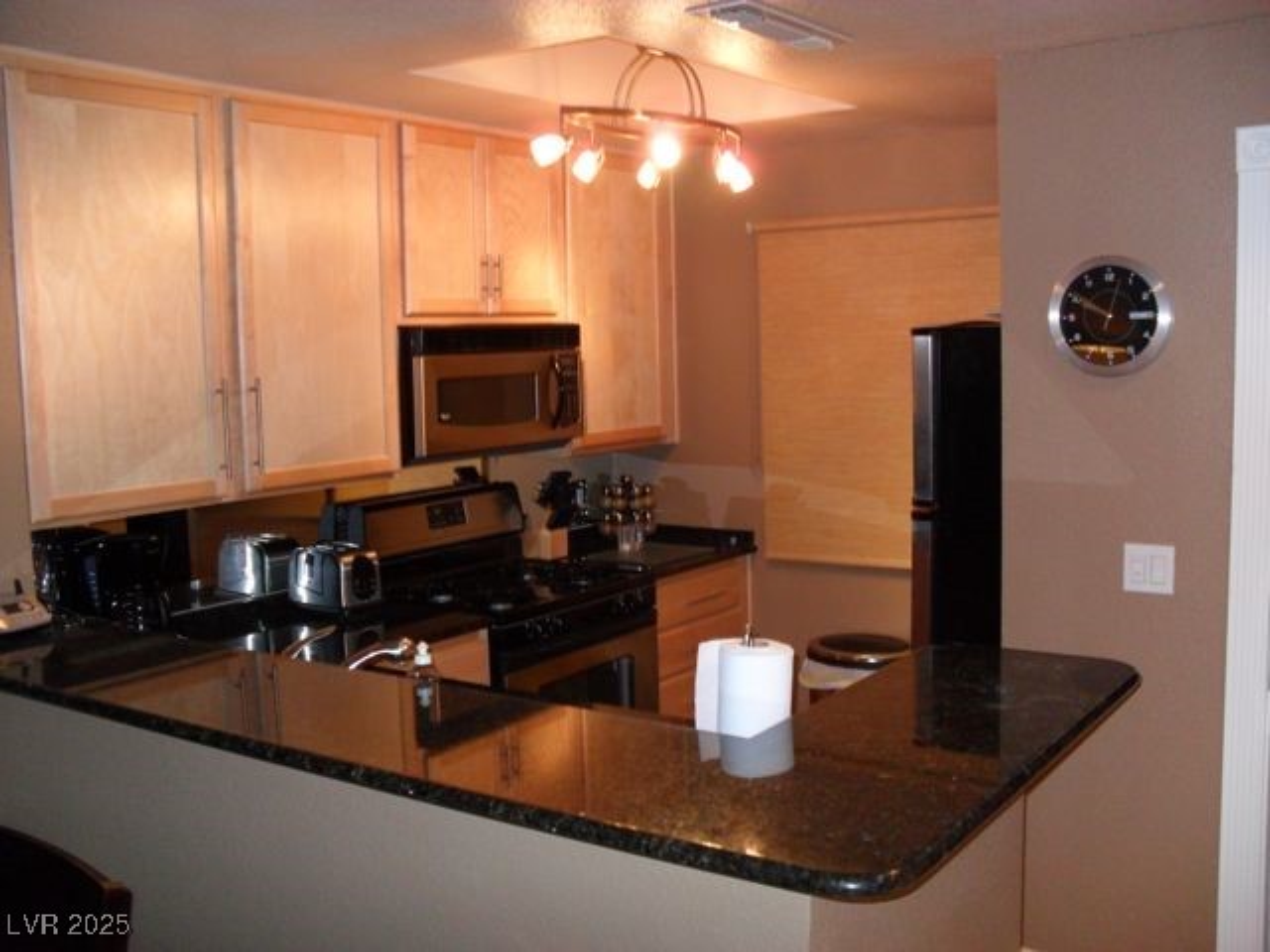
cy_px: 476
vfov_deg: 40.7
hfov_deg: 52.6
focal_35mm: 35
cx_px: 635
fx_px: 1284
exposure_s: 1/45
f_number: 3
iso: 240
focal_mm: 6.3
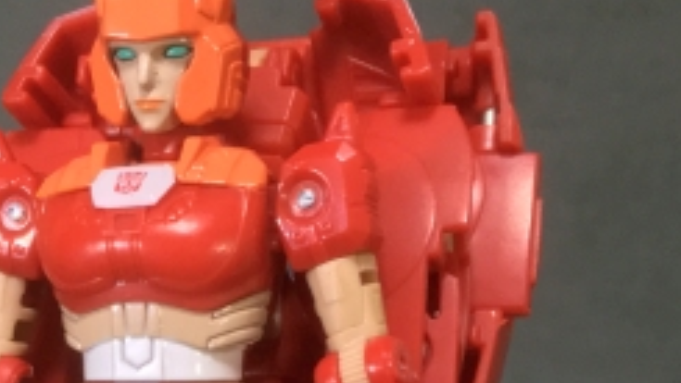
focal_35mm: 71
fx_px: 1282
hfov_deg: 29.4
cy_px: 638
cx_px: 193
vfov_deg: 15.2
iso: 200
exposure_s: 1/20
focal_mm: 4.15
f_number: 2.2
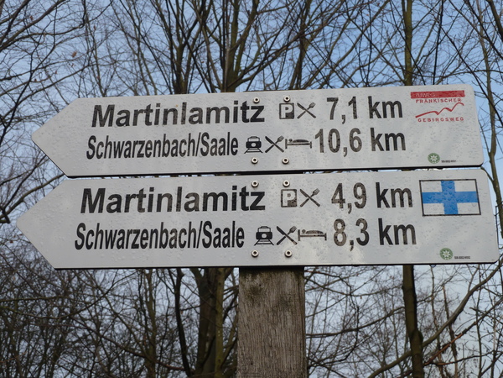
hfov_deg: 39.7
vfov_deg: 30.3
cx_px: 252
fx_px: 697
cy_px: 189
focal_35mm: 48
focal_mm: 7.9
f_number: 4
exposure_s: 1/250
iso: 80
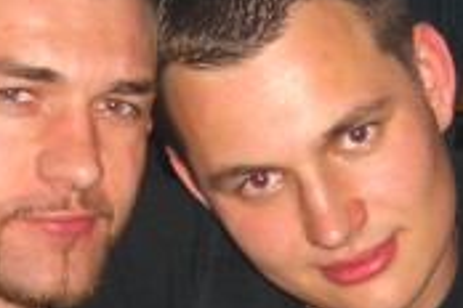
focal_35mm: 136
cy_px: 319
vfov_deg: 10.0
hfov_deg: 15.1
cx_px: 232
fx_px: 1749
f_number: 2.8
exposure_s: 1/60
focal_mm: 7.9
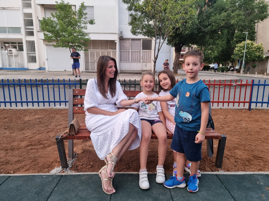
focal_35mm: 24
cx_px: 134
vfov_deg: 56.8
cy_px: 100
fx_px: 187
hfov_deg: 71.6
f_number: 1.8
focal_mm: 6.7
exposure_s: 1/17
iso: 160
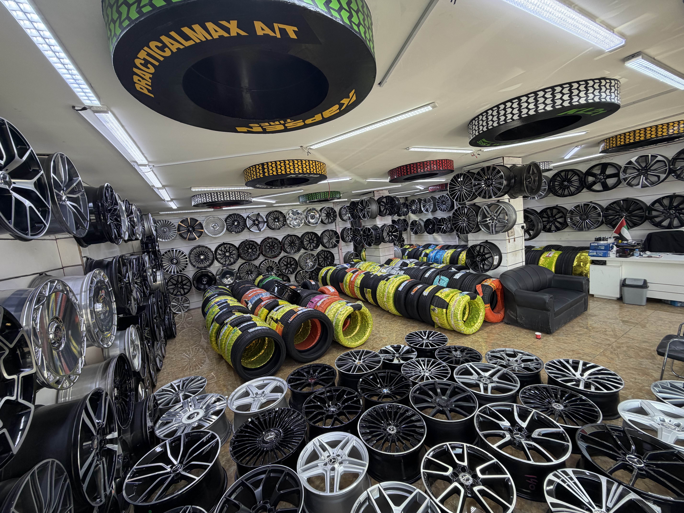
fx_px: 277
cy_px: 256
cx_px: 342
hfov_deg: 102.1
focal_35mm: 14
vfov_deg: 85.7
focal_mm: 2.22
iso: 64
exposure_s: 1/100
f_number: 2.2
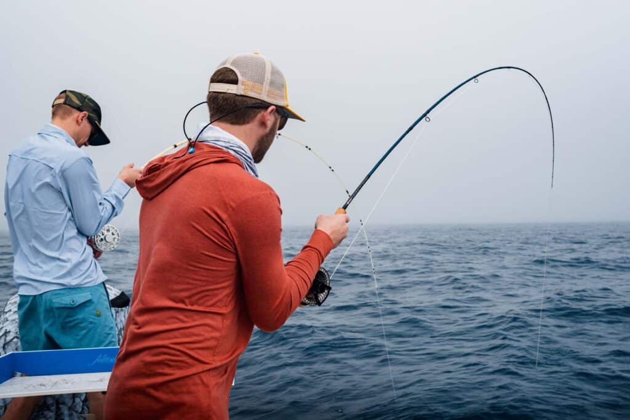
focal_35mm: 36
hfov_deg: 53.1
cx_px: 315
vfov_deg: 36.9
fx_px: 630
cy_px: 210
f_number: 6.3
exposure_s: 1/4000
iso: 100
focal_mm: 24
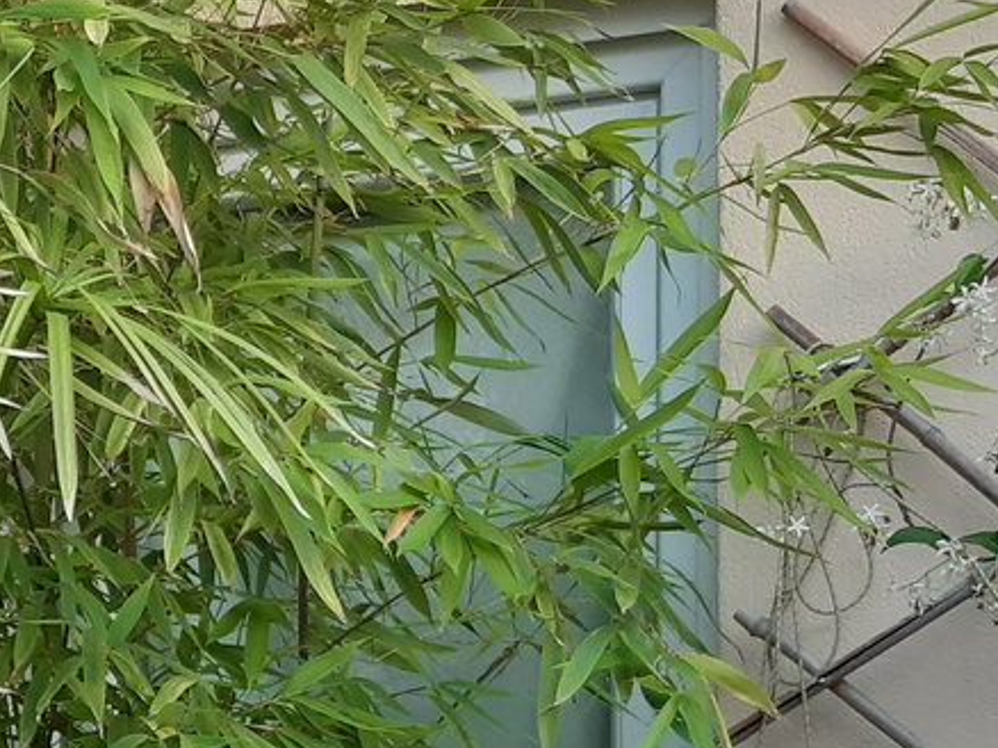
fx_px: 2737
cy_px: 773
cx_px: -128
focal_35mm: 95
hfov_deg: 19.7
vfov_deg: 15.2
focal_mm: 3.92
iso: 64
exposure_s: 1/100
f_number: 1.7
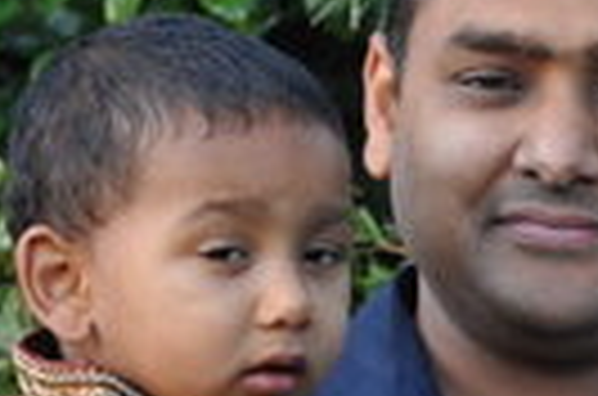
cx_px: 917
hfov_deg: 4.6
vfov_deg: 3.0
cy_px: 560
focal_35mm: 448
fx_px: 7424
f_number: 5.3
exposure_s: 1/80
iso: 400
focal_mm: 62
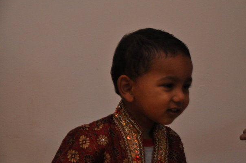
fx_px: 925
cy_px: 82
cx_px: 130
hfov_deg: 15.1
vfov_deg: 10.1
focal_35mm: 136
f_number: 7.1
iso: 1600
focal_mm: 85
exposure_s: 1/60
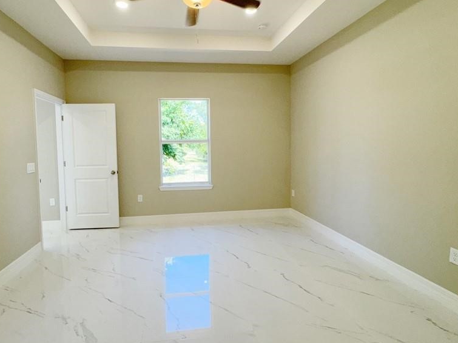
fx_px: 251
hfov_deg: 84.4
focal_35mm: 19
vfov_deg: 68.5
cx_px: 204
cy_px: 155
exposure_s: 1/120
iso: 100
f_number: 2.2
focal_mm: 2.22
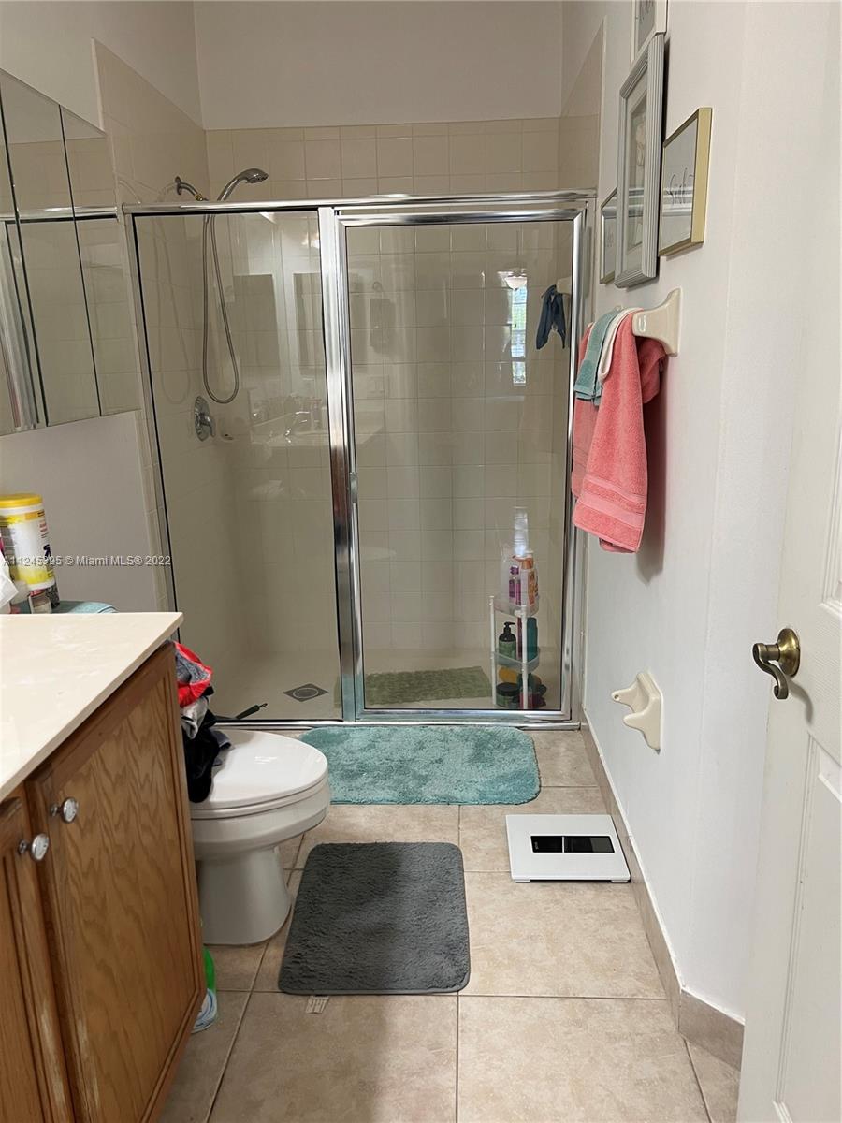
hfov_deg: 53.1
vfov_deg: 67.3
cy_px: 562
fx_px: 843
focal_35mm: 26
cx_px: 421
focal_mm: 5.7
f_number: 1.5
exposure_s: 1/60
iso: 80
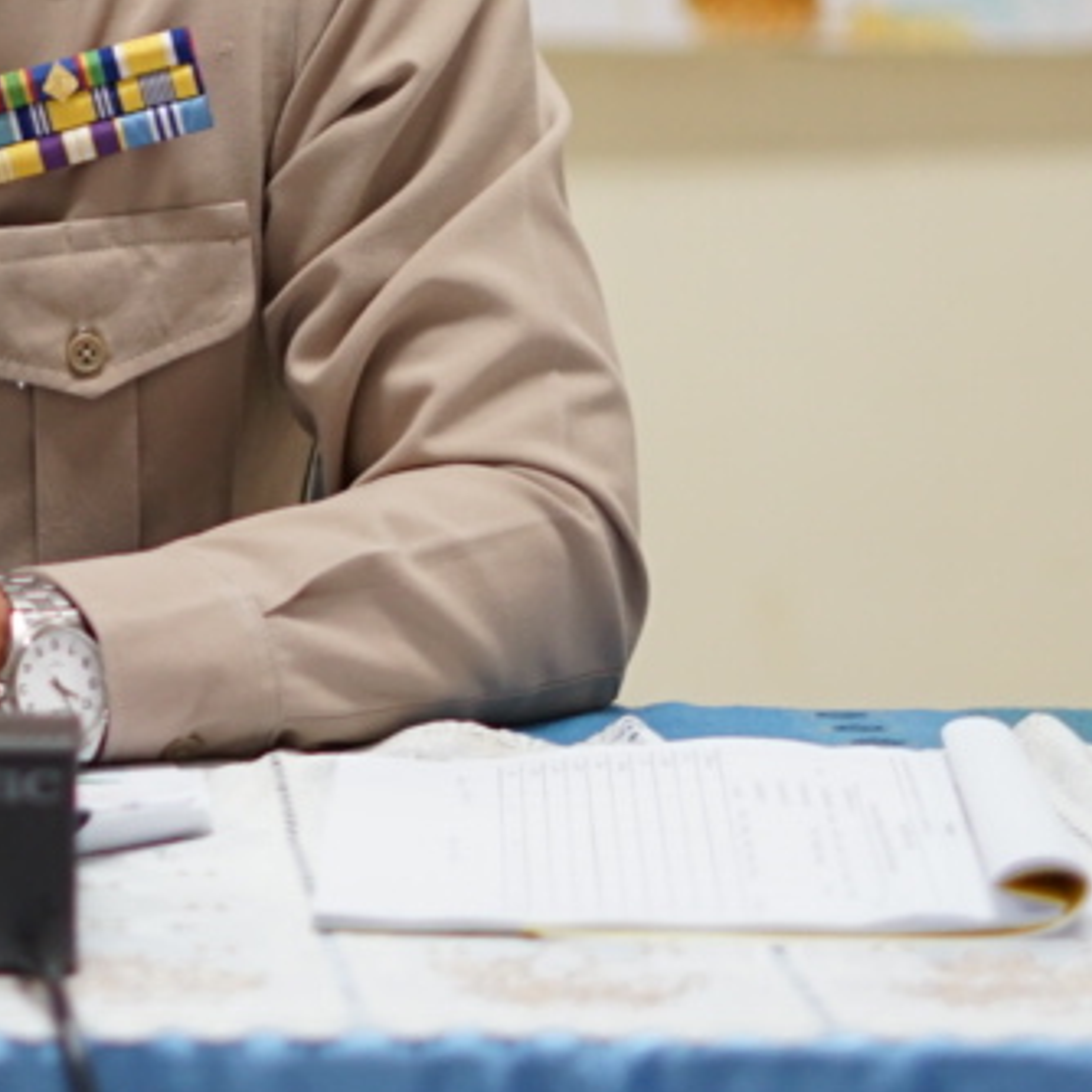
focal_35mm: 206
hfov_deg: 8.4
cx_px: -209
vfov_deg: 8.4
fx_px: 7352
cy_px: -314
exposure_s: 1/160
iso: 400
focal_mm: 50
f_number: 1.8
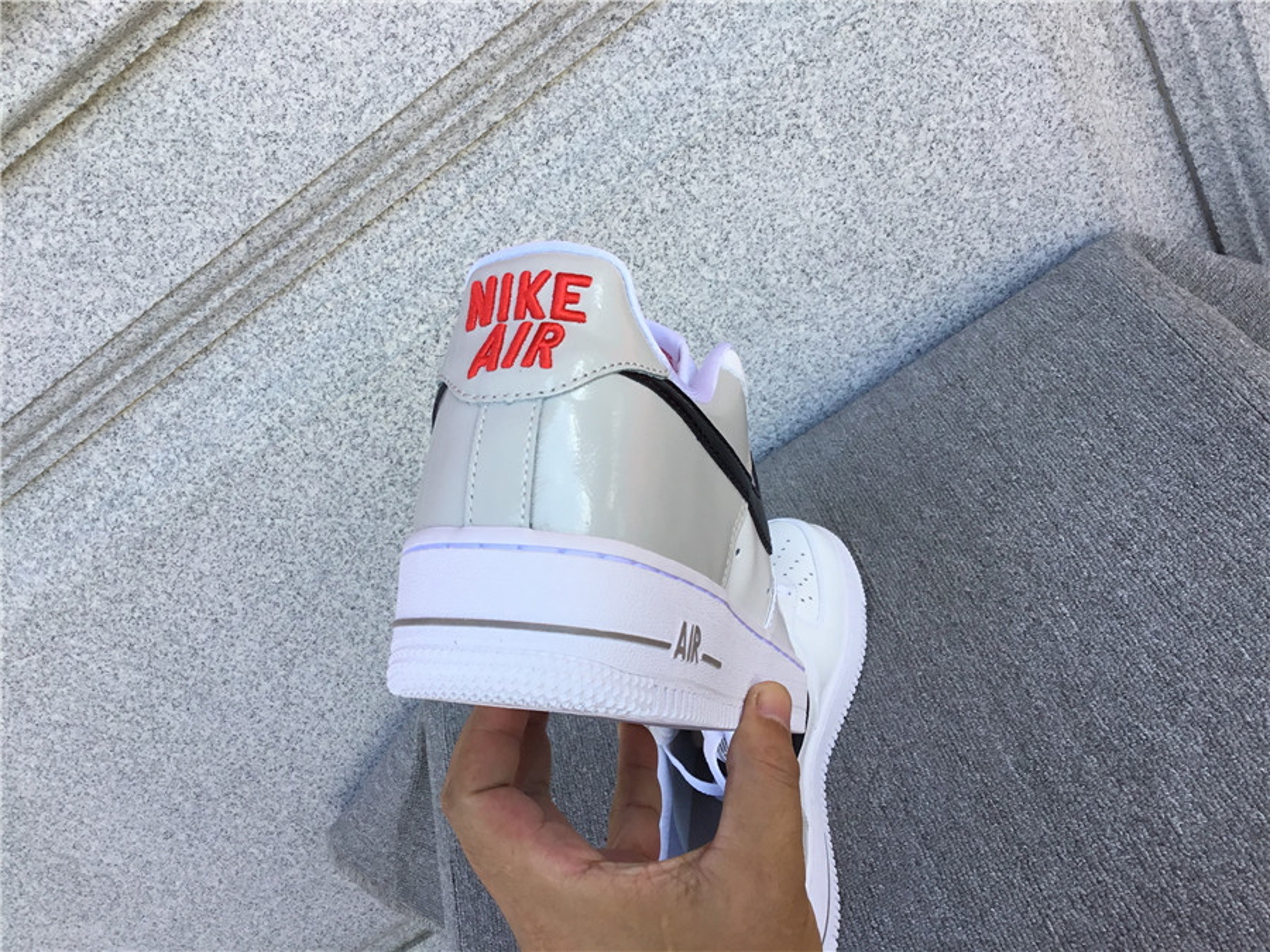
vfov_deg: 45.4
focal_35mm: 31
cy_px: 476
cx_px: 635
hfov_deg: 58.4
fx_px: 1137
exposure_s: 1/246
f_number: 2.4
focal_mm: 3.3
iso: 25
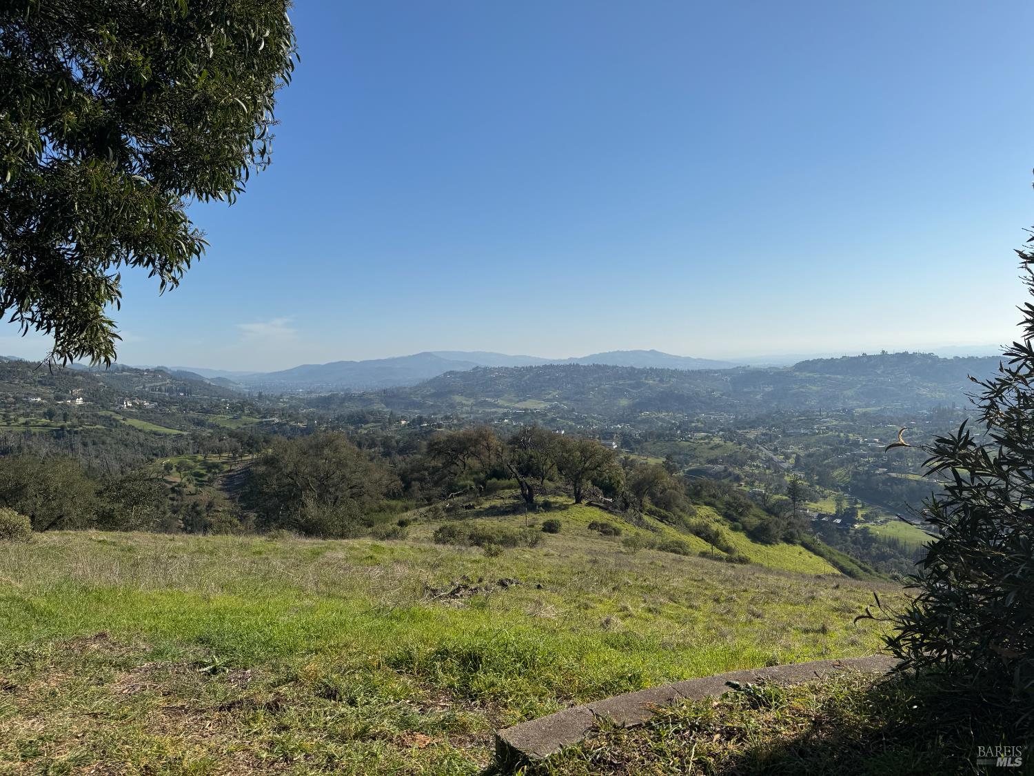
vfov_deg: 56.8
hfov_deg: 71.6
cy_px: 388
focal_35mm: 24
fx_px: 717
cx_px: 517
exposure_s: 1/7092
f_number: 1.78
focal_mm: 6.76
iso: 80
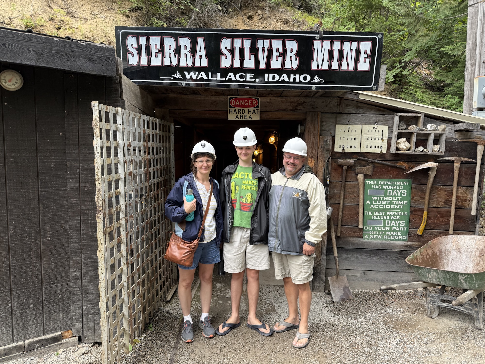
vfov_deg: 56.8
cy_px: 182
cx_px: 242
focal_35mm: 24
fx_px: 336
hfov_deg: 71.6
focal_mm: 6.76
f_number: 1.78
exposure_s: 1/241
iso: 100
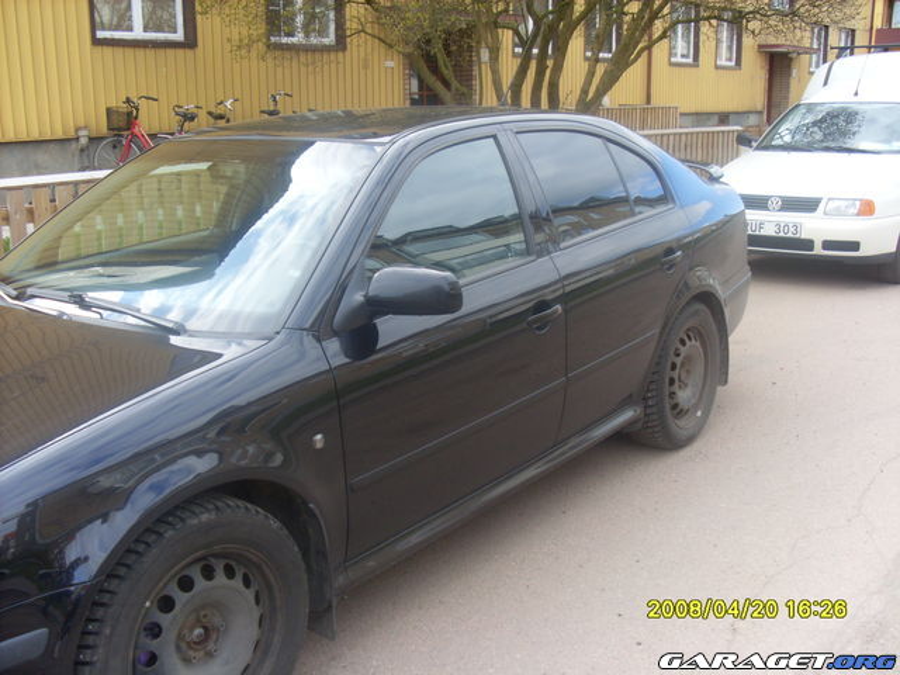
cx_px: 450
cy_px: 338
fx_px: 988
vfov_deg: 37.7
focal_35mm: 38
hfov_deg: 49.0
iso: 80
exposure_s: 1/180
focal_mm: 6.3
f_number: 3
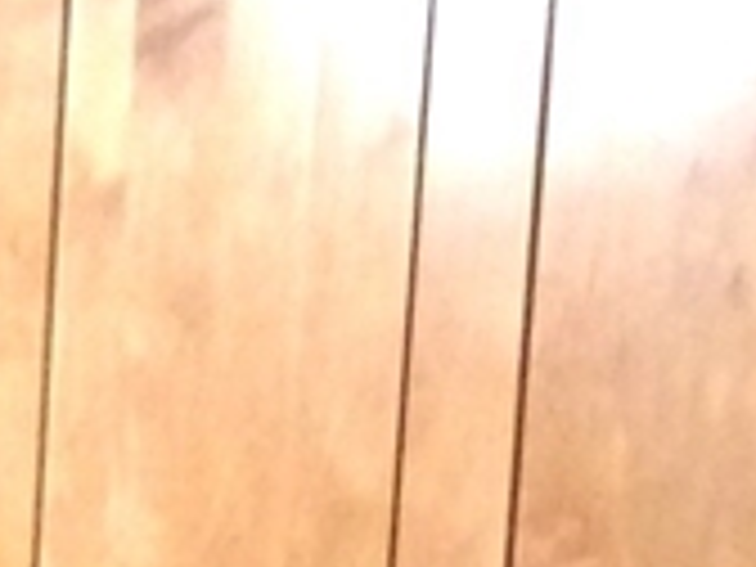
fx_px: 4390
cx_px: -140
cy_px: 1366
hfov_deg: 9.7
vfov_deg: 7.0
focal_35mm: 201
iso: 320
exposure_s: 1/20
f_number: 2.4
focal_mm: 3.3
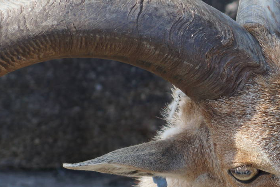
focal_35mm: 461
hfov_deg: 4.5
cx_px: 264
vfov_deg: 3.0
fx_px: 3585
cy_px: 194
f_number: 5.6
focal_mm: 135
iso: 250
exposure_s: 1/200
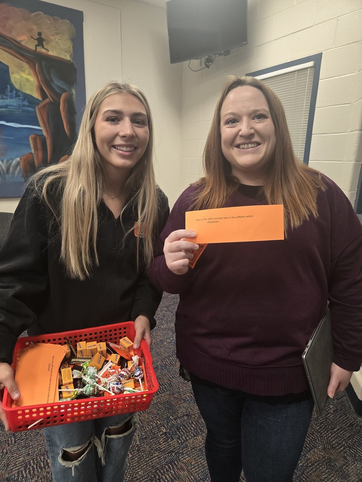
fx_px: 321
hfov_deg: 58.9
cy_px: 241
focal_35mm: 23
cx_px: 181
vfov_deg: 73.9
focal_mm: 5.4
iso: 320
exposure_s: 1/120
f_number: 1.8
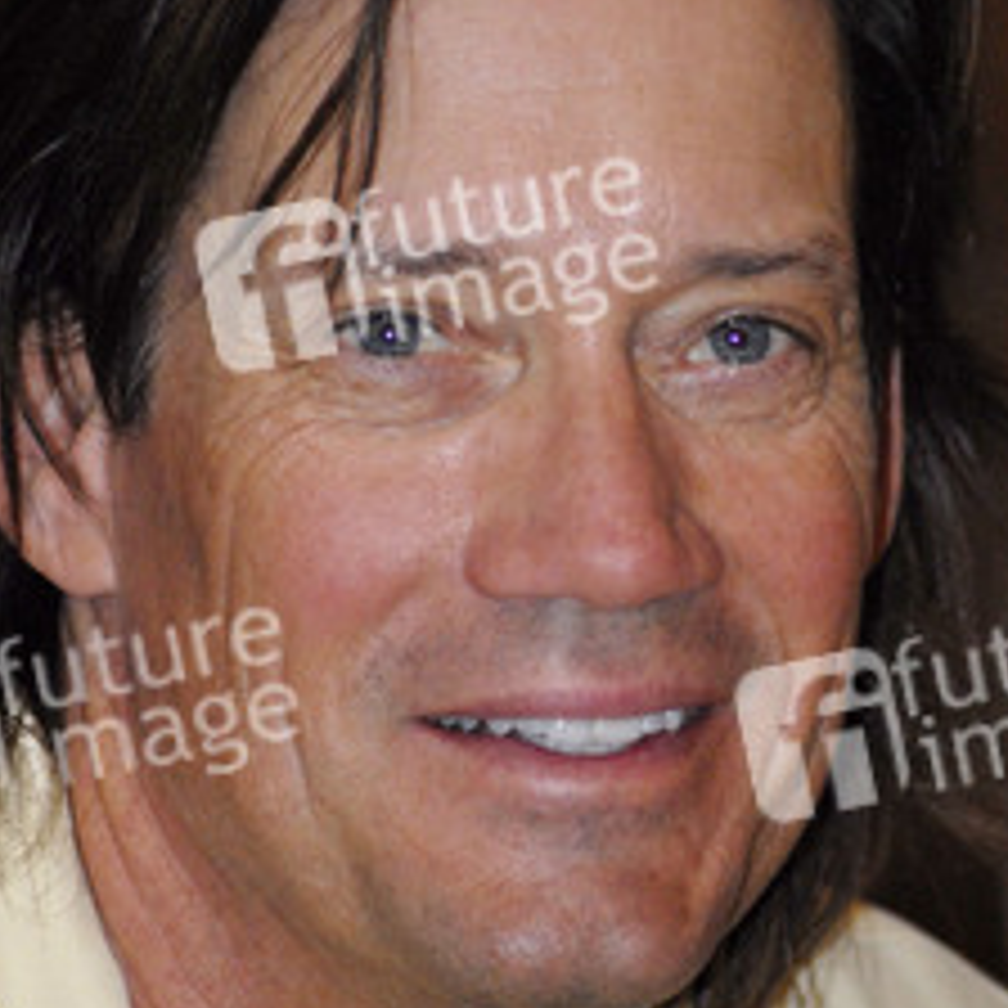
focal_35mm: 684
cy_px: 490
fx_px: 22534
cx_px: 562
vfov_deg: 2.6
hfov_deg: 2.6
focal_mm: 300
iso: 800
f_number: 5.6
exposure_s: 1/125
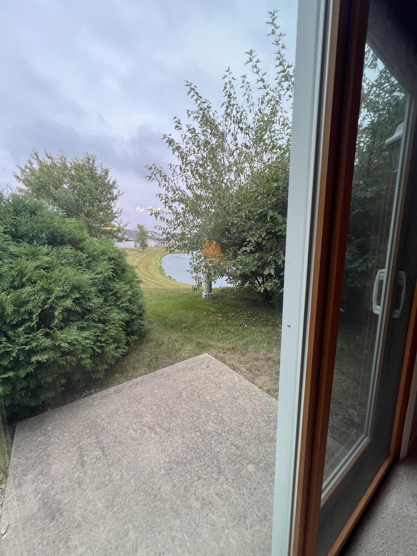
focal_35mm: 13
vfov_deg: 106.2
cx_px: 208
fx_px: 209
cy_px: 278
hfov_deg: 89.9
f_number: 1.8
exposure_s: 1/120
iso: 50
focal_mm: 1.57
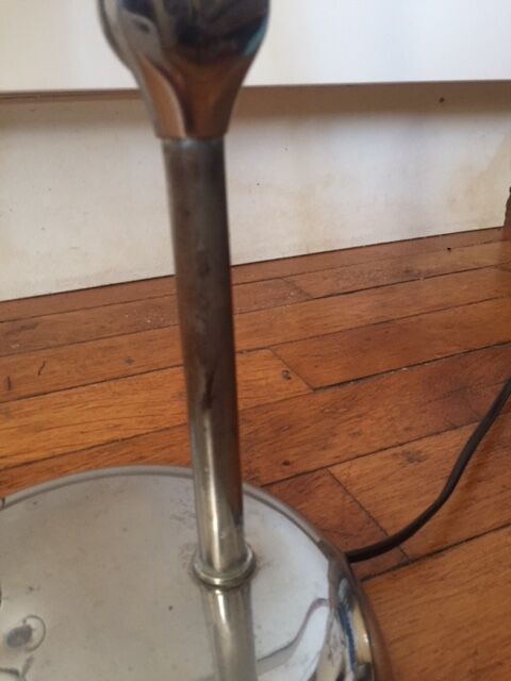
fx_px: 571
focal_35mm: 29
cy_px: 340
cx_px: 256
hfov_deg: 48.2
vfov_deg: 61.7
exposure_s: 1/33
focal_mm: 4.15
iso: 250
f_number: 2.2
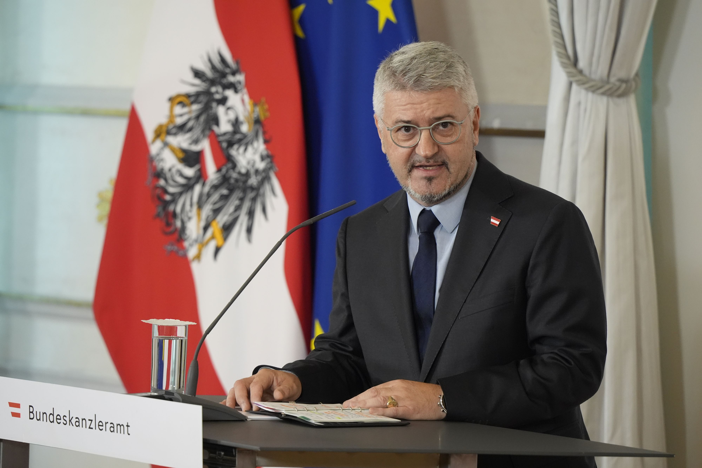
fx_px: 3705
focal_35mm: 190
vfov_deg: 7.2
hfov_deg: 10.8
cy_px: 234
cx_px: 351
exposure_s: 1/250
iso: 4000
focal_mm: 190
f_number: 5.6
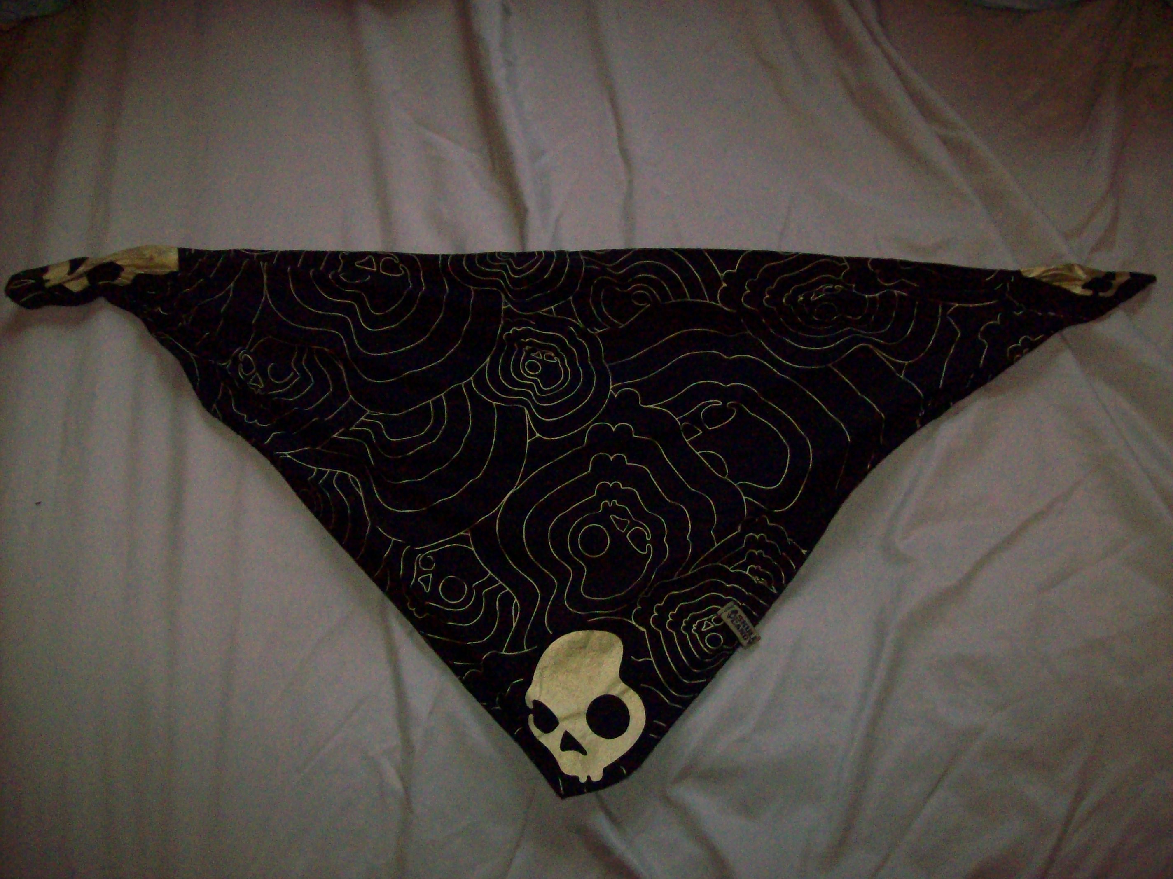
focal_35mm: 36
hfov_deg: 51.4
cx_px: 586
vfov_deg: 39.6
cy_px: 440
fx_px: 1219
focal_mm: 6
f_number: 2.7
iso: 400
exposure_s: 1/128
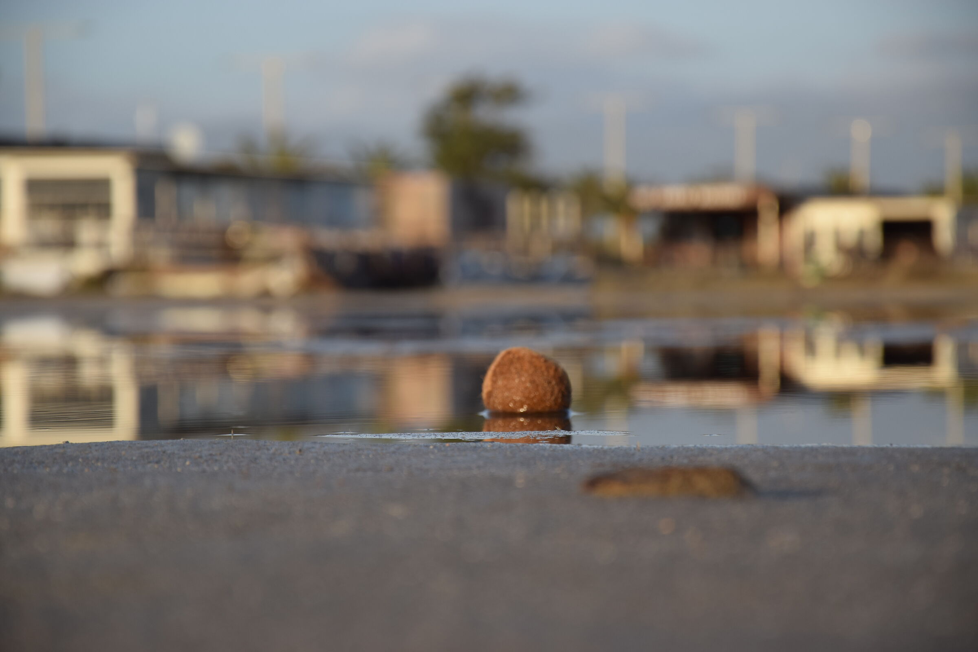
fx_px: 4278
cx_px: 489
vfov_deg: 8.7
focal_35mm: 158
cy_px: 326
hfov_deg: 13.0
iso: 200
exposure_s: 1/500
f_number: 6.3
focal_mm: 105
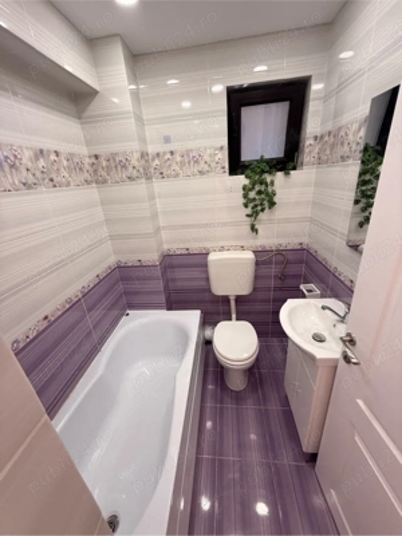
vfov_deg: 102.1
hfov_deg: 85.7
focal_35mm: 14
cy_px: 268
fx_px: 217
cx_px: 201
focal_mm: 2.22
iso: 160
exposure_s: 1/100
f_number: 2.2
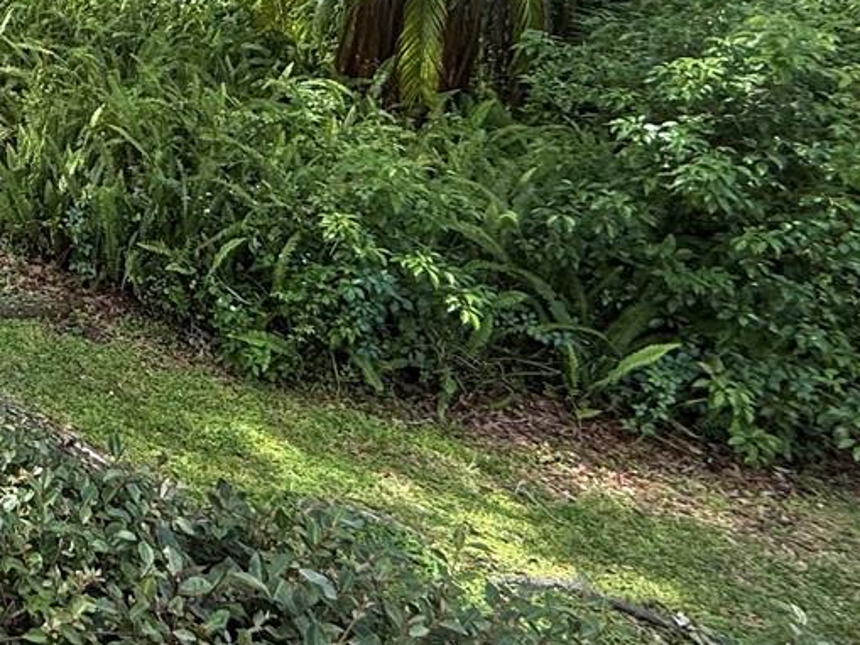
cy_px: -37
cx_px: -284
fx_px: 1093
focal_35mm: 44
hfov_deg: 31.7
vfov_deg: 30.0
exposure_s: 1/574
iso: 64
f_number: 2.2
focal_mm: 2.22
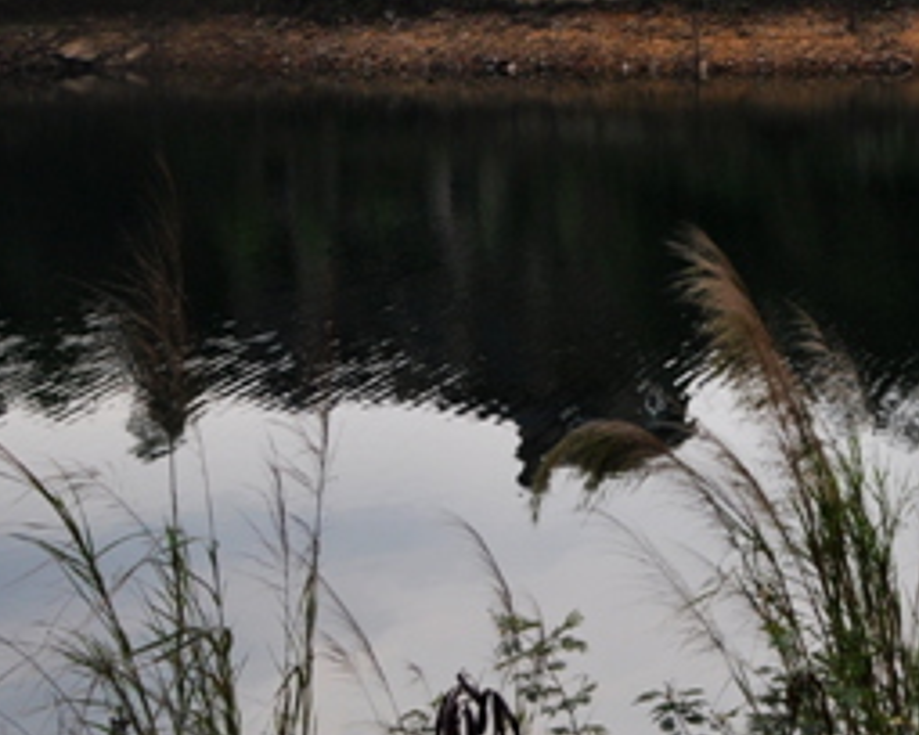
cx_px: 1326
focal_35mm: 92
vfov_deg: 15.9
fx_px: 2515
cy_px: -196
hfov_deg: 18.6
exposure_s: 1/250
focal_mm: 21
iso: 250
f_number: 11
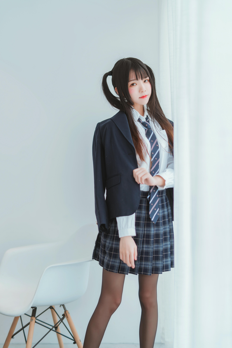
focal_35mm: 50
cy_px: 174
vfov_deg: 39.6
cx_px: 116
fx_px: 483
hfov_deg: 27.0
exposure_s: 1/160
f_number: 1.4
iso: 100
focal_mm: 50
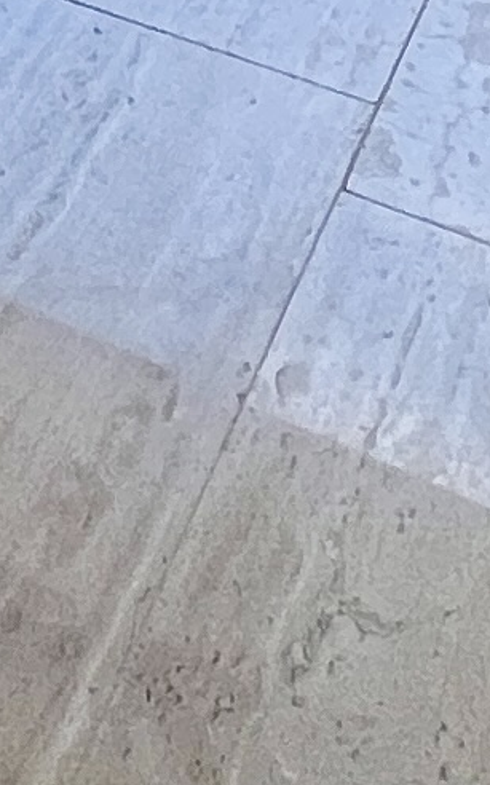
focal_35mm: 113
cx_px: -627
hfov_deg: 10.3
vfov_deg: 11.3
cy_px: -1564
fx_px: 2417
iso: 32
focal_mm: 1.57
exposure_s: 1/358
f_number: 1.8
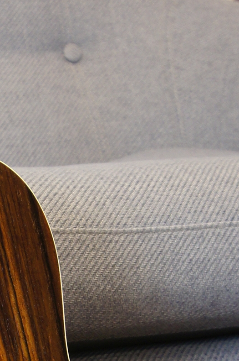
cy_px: 455
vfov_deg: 9.3
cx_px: -91
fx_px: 2167
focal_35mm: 217
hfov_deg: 6.3
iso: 400
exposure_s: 1/13
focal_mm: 50
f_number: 8
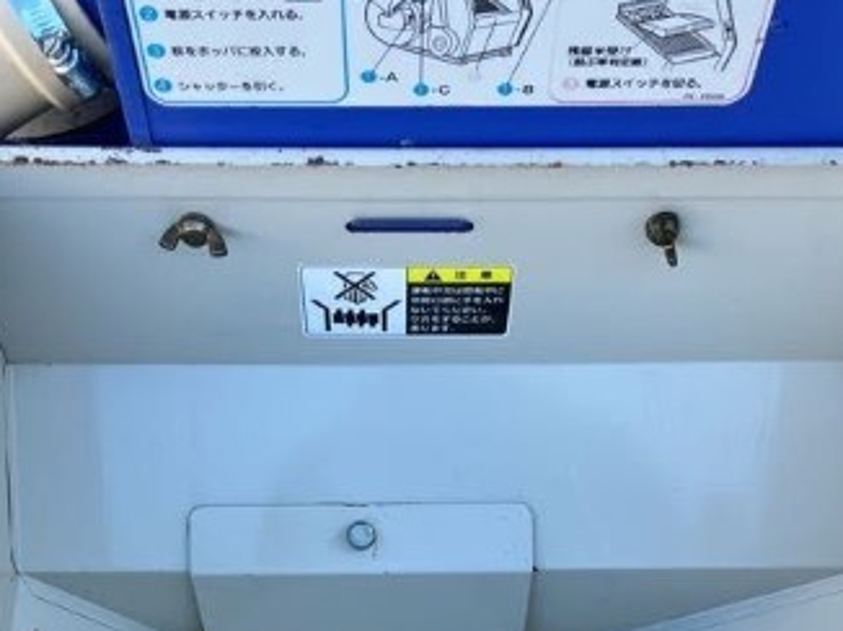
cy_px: 546
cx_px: 424
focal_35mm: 55
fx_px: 1338
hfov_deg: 35.0
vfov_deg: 25.8
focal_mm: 3.99
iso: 25
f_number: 1.8
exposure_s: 1/204
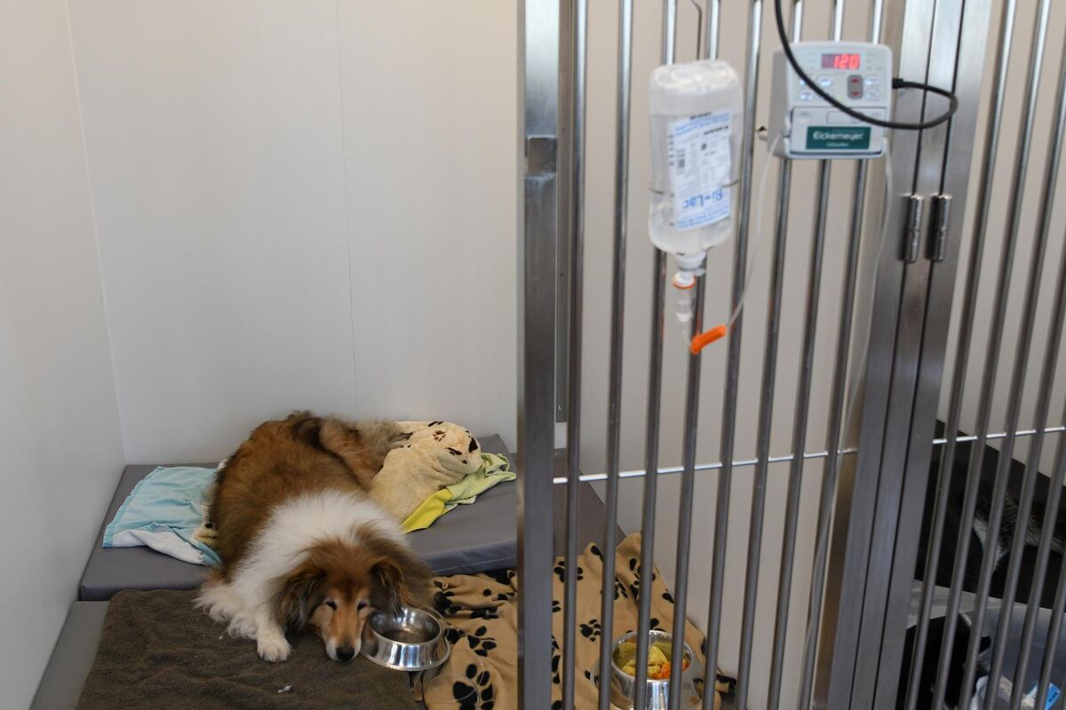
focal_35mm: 30
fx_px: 888
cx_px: 533
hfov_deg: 61.9
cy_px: 355
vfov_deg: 43.6
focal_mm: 20
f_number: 3.5
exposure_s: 1/60
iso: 400
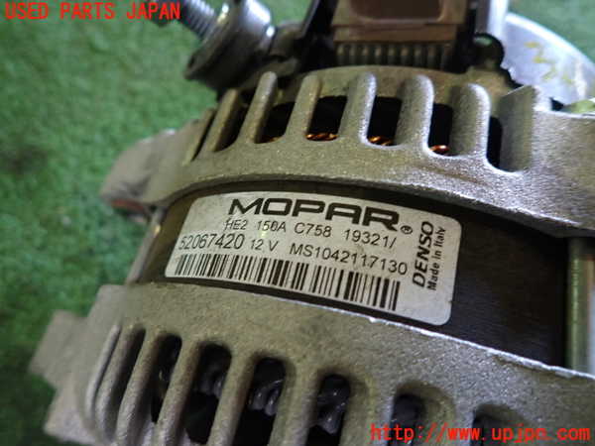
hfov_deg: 69.4
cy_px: 223
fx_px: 430
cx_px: 298
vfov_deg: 54.9
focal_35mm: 25
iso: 320
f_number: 2
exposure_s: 1/30
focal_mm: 4.5
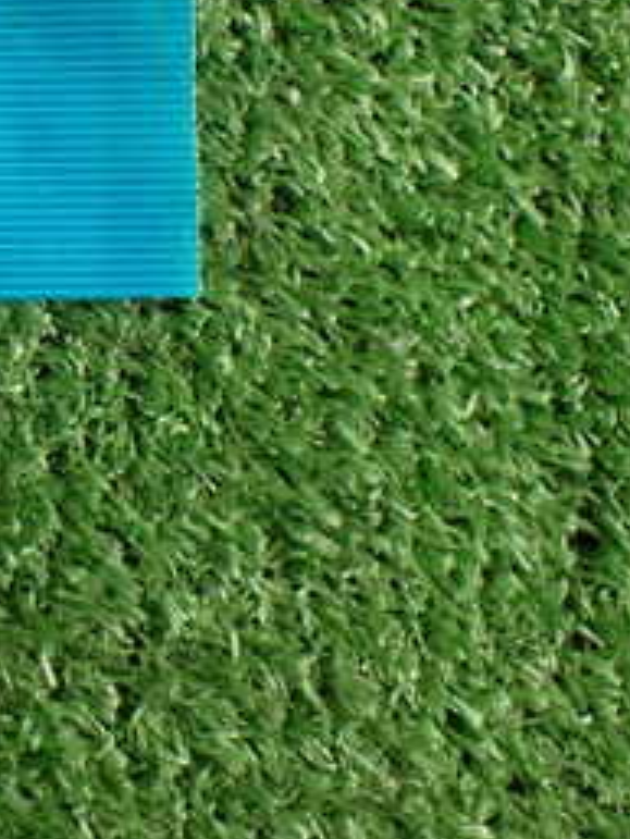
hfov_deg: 18.8
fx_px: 1697
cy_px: 294
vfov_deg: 27.6
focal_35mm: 70
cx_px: -287
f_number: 2.3
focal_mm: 5.4
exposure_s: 1/125
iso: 400
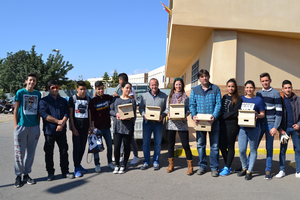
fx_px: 275
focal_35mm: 33
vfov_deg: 40.0
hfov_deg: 57.2
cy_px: 100
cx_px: 150
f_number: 8
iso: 100
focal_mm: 22
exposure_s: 1/250
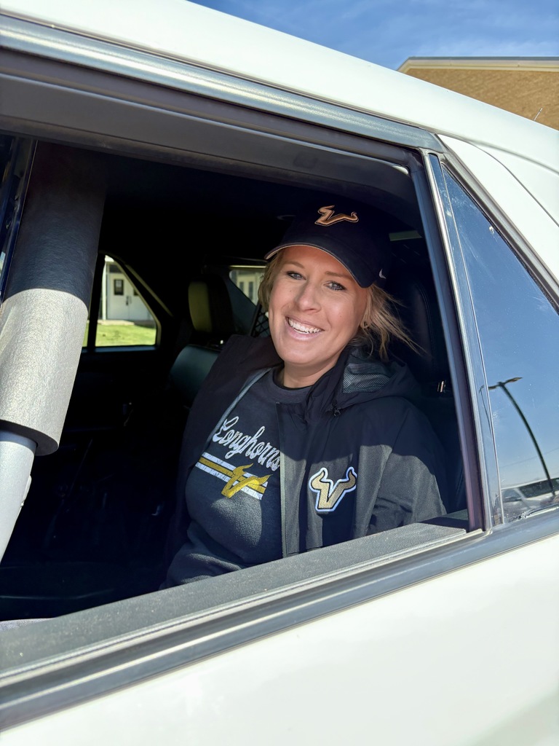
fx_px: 560
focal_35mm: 26
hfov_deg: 53.1
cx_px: 280
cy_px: 373
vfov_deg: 67.3
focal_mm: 5.96
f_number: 1.6
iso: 64
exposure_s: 1/618
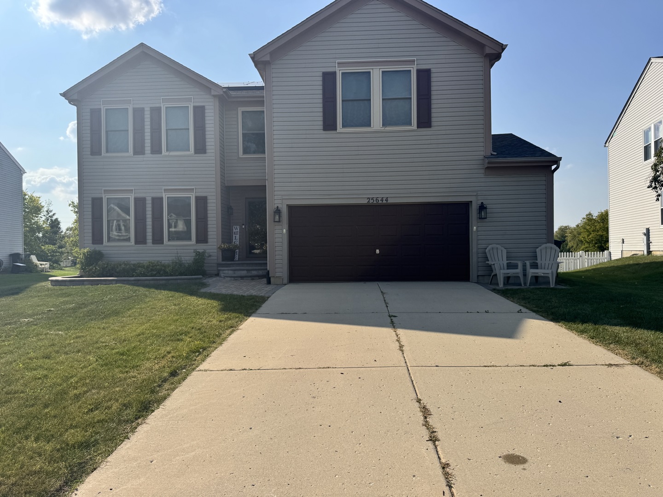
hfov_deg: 71.6
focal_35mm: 24
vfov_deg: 56.8
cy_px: 248
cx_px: 332
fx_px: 460
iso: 80
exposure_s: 1/4950
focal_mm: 6.76
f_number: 1.78
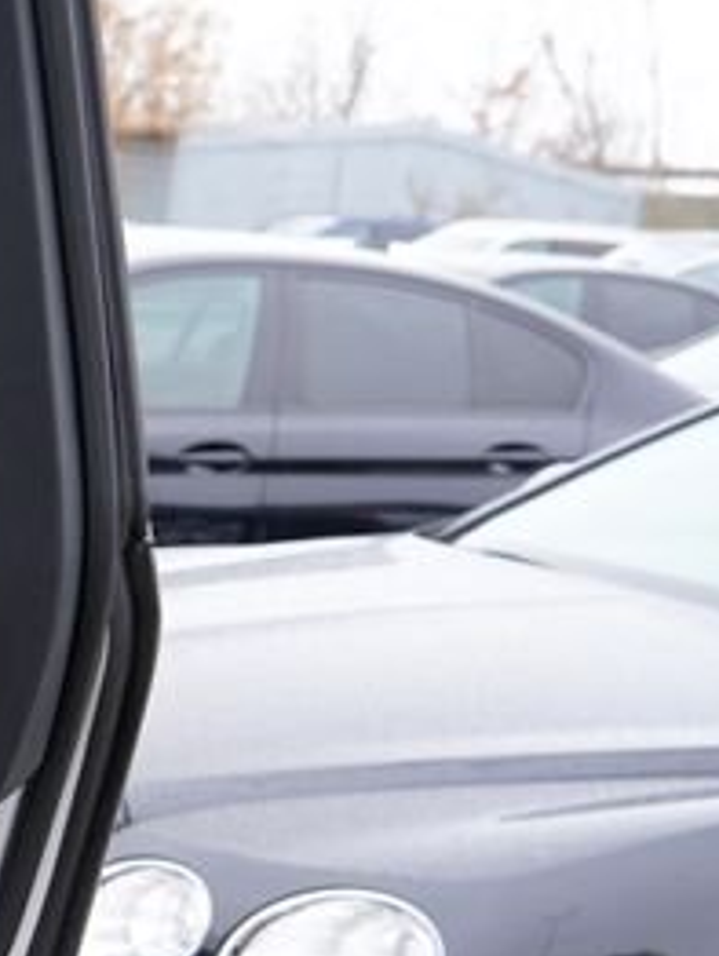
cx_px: -931
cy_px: 642
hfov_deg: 13.0
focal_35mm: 90
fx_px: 2488
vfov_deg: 21.7
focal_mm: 24
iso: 100
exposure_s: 1/60
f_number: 4
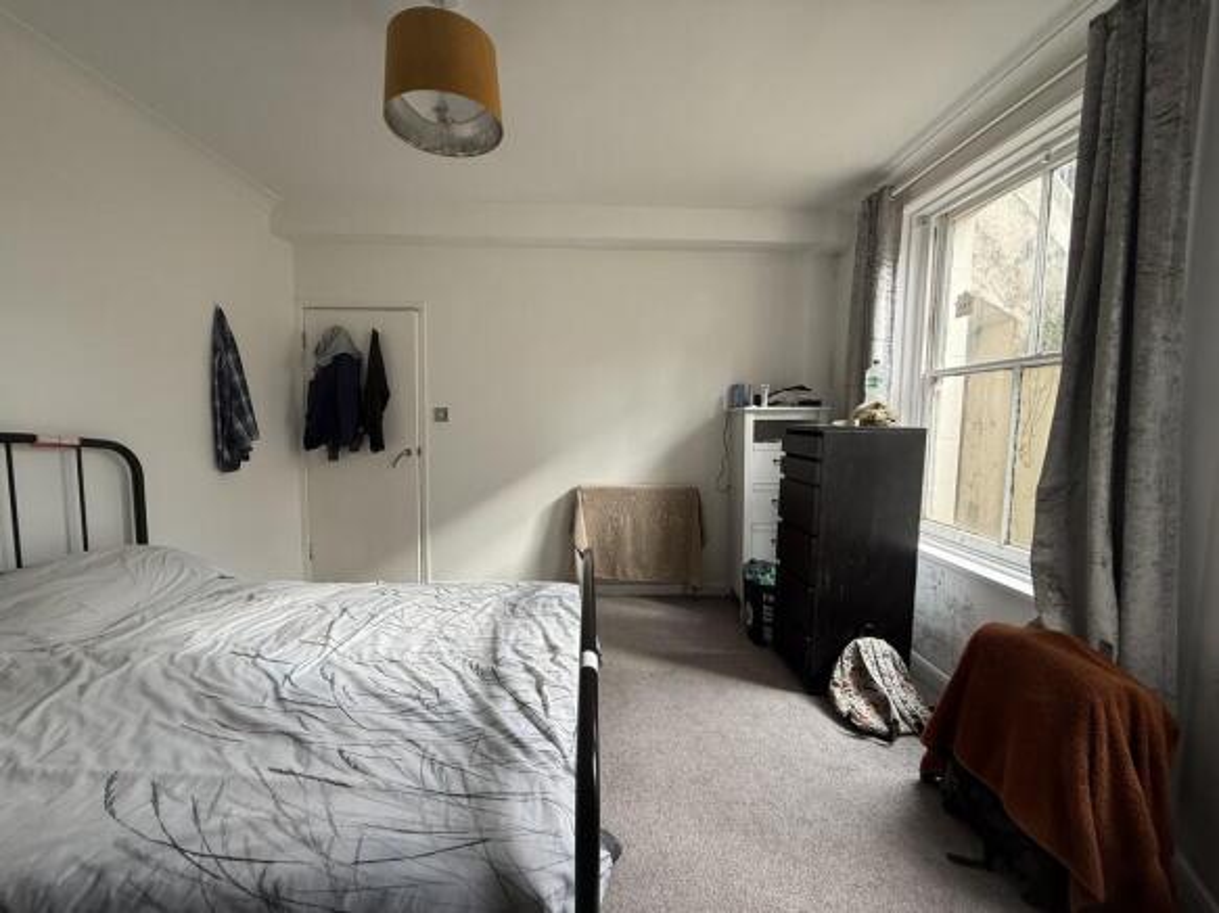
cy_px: 456
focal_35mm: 14
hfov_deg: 102.1
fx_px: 493
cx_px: 610
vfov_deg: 85.7
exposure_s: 1/99
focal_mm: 2.22
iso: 100
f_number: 2.2
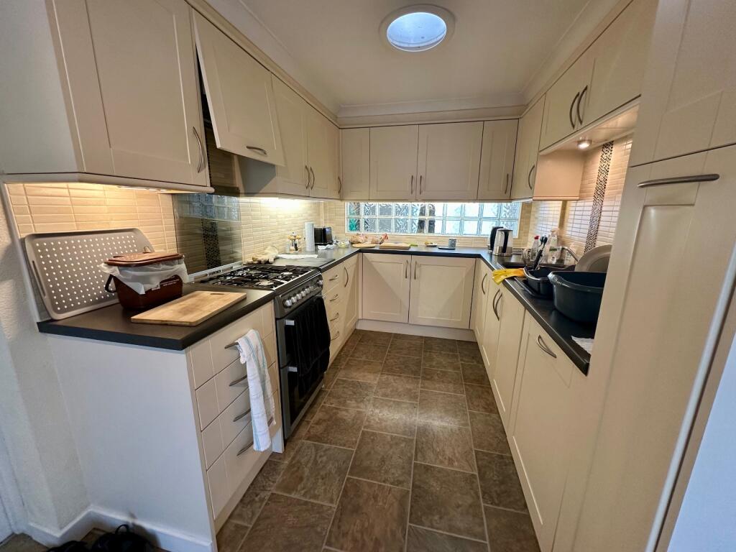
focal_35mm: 14
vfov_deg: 85.7
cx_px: 368
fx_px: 298
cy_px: 276
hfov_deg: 102.1
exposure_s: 1/100
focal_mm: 2.22
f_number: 2.2
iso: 160
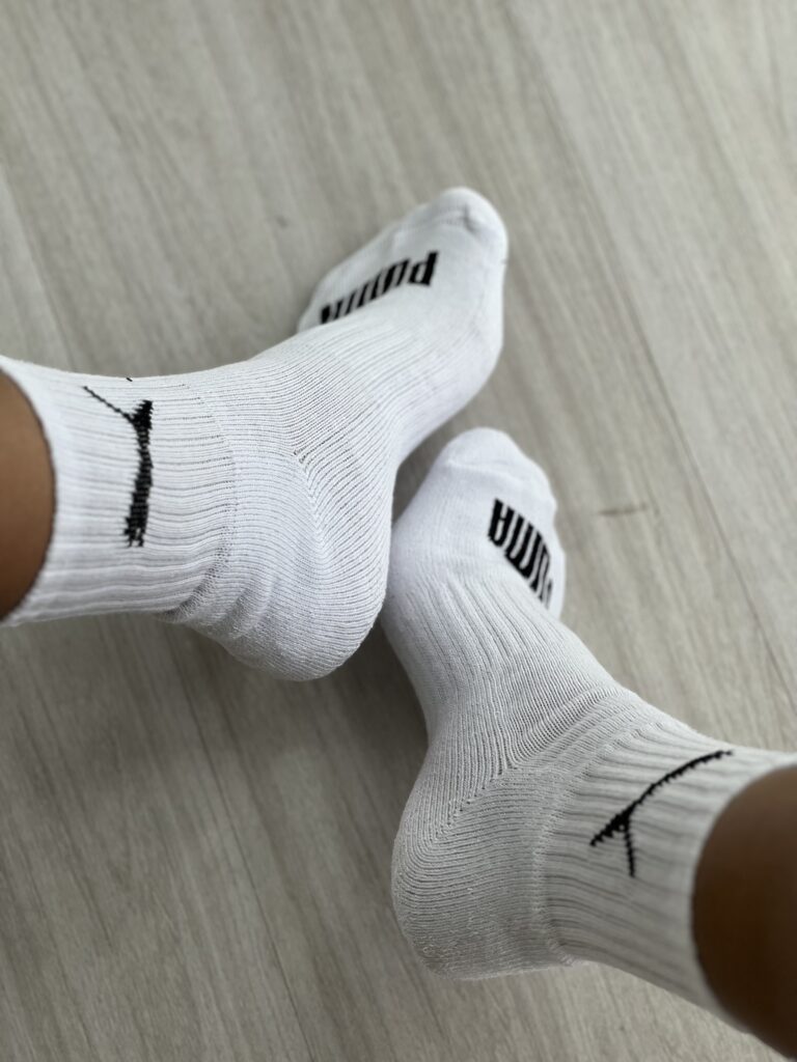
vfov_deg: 25.3
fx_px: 2364
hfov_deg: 19.1
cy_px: 531
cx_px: 398
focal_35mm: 77
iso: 50
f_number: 2.8
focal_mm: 9
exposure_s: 1/121
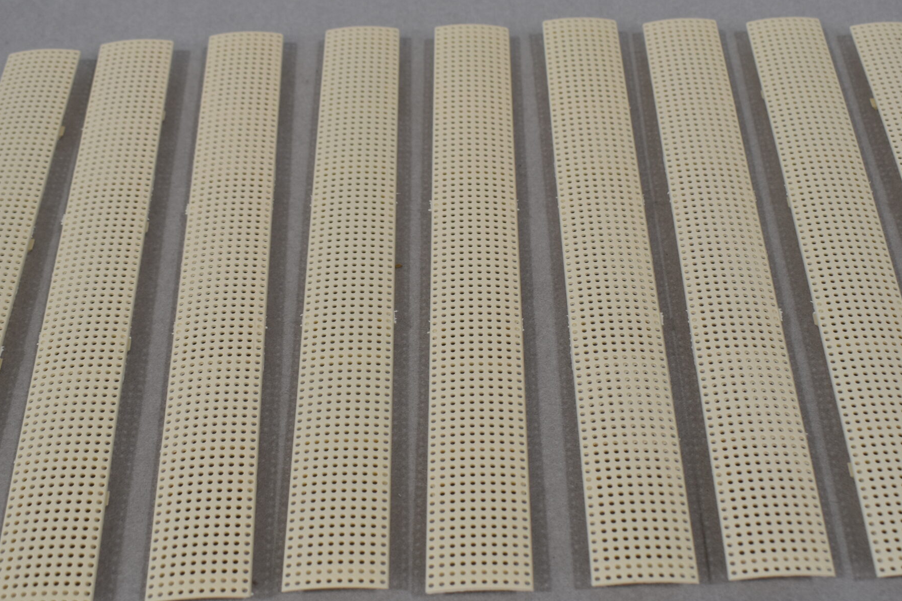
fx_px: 1246
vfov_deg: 27.1
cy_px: 334
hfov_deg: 39.8
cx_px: 477
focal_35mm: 50
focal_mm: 23
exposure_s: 1/125
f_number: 5.6
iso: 250
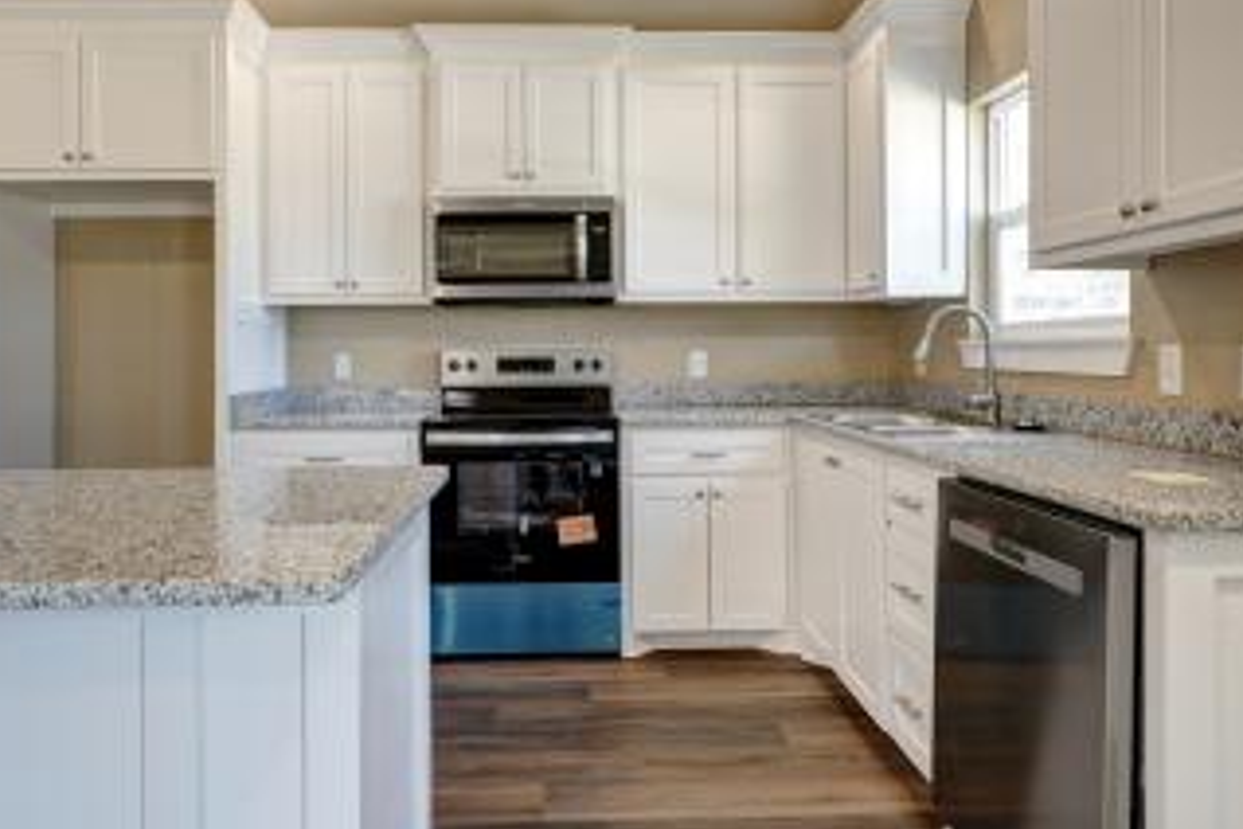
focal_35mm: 24
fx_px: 829
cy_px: 356
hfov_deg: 73.7
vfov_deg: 53.0
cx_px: 582
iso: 320
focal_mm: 17
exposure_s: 1/13
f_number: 8
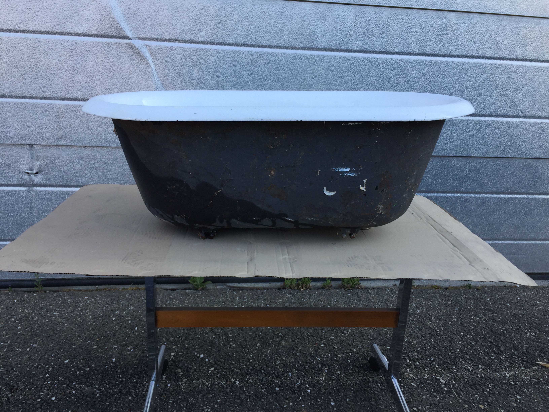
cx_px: 274
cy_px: 206
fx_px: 460
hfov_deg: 61.7
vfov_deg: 48.2
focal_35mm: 29
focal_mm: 4.15
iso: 32
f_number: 2.2
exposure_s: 1/412
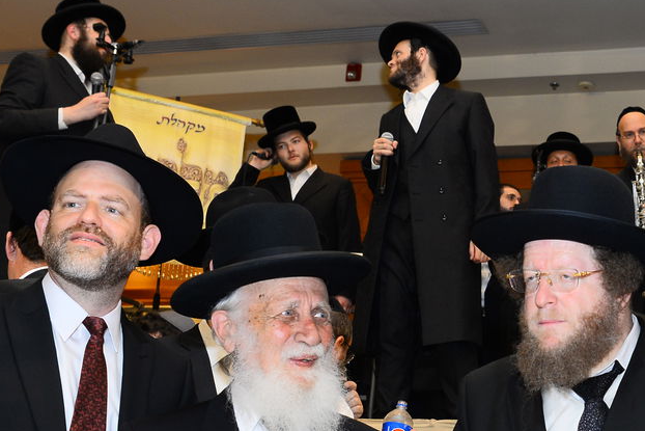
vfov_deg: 18.8
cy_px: 337
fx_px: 1290
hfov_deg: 27.1
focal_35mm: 72
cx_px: 577
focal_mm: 32
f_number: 5
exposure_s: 1/160
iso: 1000
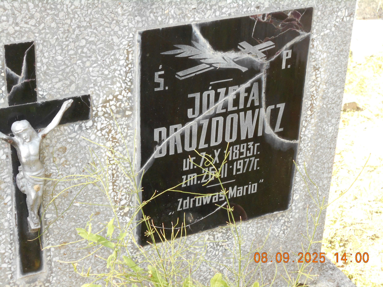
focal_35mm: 76
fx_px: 841
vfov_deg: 19.4
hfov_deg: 25.7
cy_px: 144
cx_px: 192
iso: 200
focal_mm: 13.5
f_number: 5.8
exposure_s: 1/60
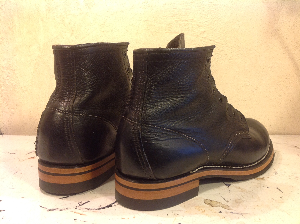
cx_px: 150
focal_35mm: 35
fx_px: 303
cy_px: 112
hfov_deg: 52.7
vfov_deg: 40.6
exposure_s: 1/17
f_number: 2.4
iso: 80
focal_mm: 4.28
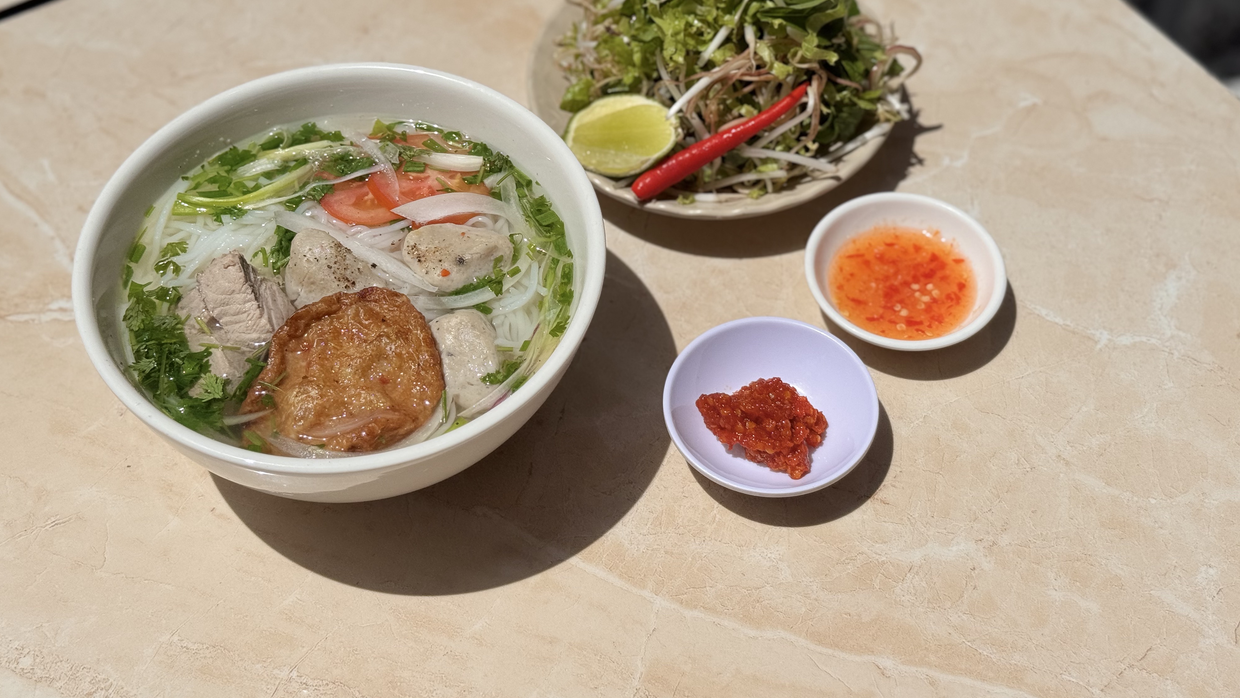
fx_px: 1743
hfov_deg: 39.2
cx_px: 622
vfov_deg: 22.6
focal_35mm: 53
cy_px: 240
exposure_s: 1/15385
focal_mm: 6.76
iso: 64
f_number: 1.78
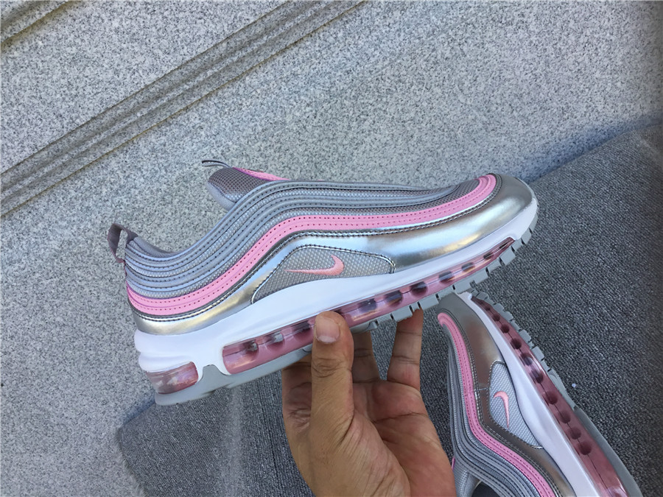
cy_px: 248
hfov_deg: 58.4
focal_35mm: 31
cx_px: 332
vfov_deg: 45.4
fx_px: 594
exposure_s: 1/238
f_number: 2.4
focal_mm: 3.3
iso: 25
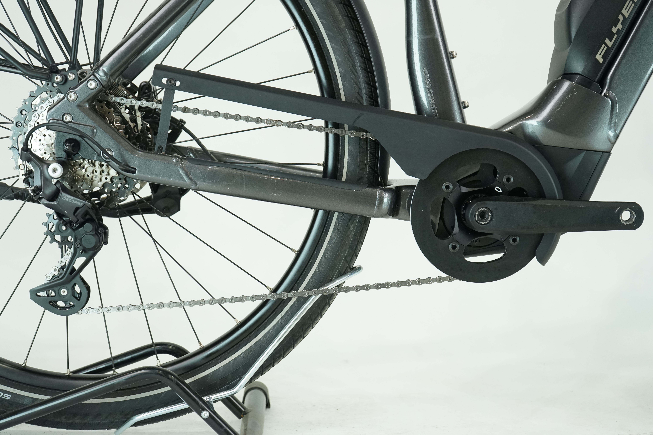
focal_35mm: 58
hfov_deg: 34.5
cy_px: 218
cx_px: 326
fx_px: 1052
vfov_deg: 23.4
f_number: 5.6
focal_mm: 58
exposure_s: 1/200
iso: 1600
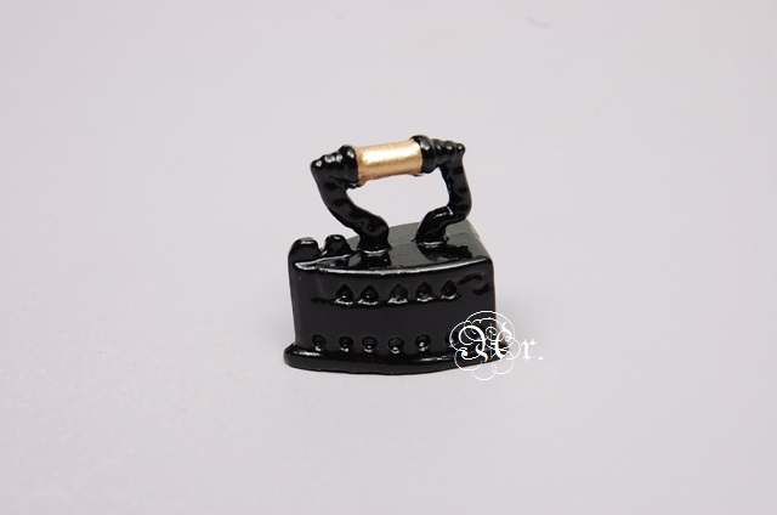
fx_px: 1777
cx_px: 388
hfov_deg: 24.7
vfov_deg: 16.5
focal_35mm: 82
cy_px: 258
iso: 200
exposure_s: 1/100
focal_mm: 55
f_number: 11
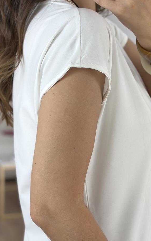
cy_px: 140
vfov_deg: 23.3
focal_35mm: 89
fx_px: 586
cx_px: 110
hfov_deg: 14.6
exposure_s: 1/271
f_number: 1.78
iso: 80
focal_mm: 6.86
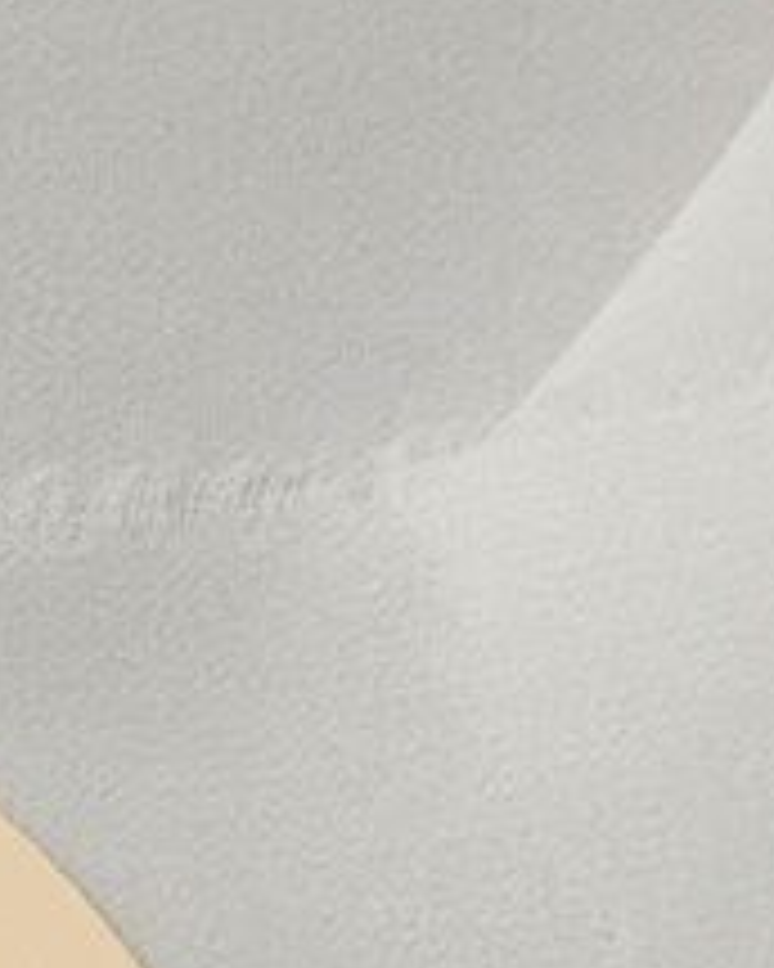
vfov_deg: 11.2
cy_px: 1306
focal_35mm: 167
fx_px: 4782
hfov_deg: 9.0
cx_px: -382
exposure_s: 1/60
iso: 160
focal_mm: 6.86
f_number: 1.78
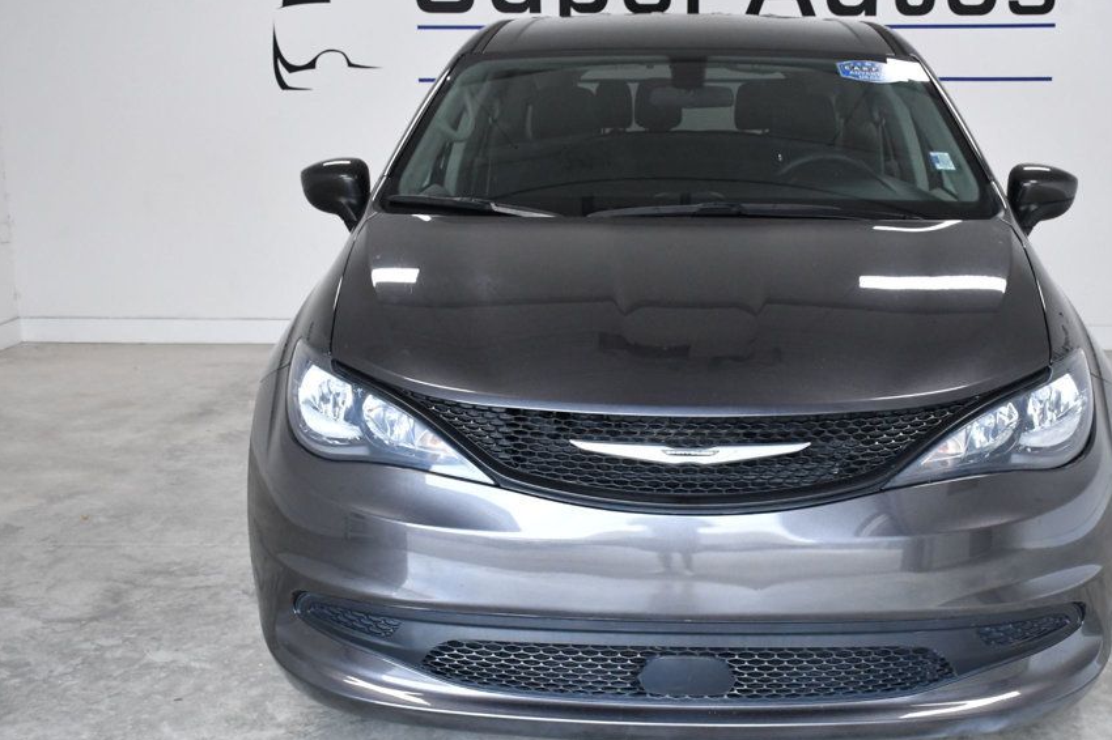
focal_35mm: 47
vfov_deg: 28.6
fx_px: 1451
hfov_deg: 41.7
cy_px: 375
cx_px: 666
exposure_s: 1/320
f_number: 9
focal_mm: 26
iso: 2500
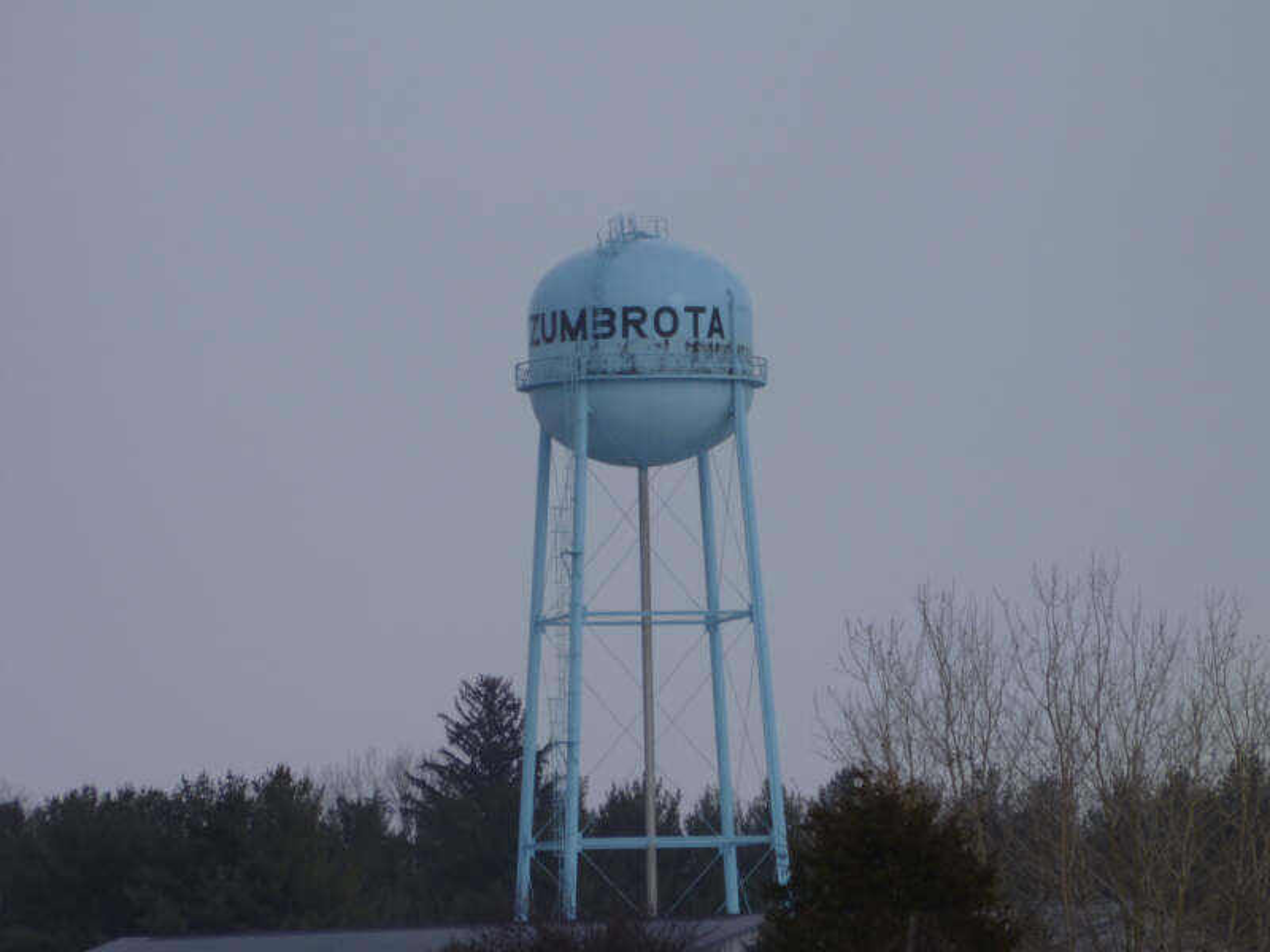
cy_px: 476
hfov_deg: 8.8
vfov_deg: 6.6
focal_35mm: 224
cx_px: 635
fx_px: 8218
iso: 80
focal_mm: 40
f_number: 5.9
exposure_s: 1/500
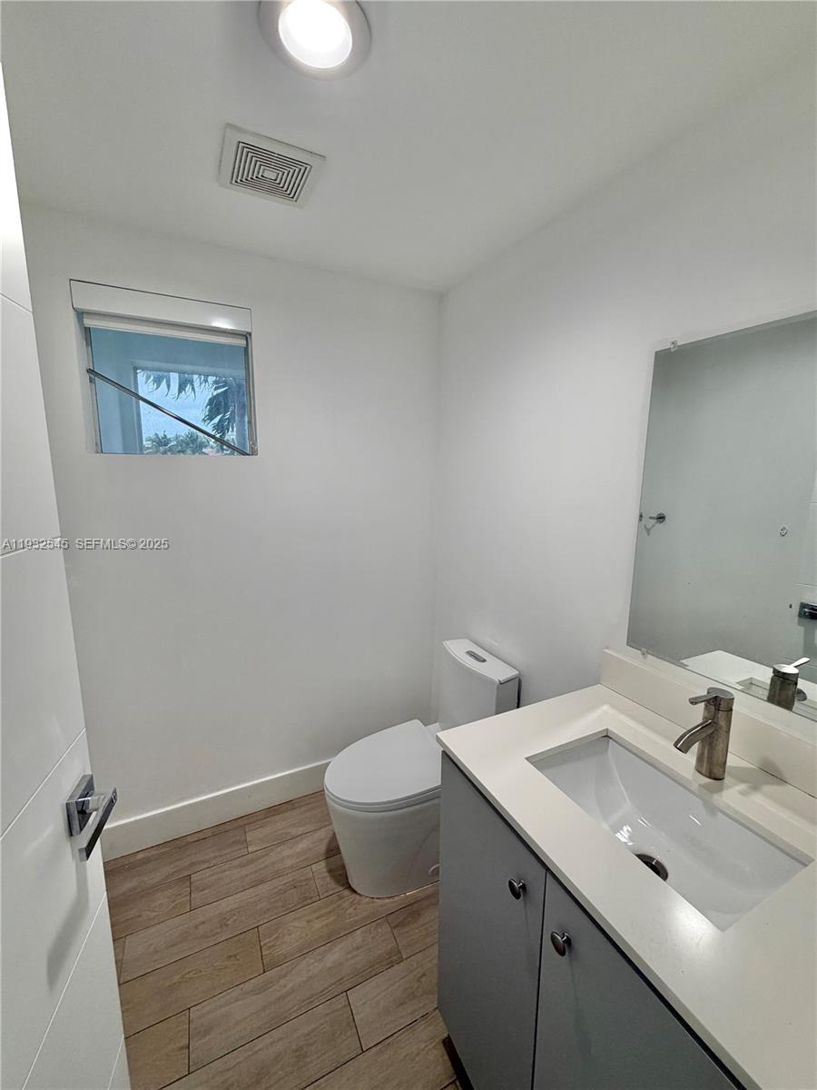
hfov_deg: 85.7
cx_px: 408
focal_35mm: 14
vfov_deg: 102.1
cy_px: 545
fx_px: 441
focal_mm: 2.22
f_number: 2.2
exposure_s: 1/120
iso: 160
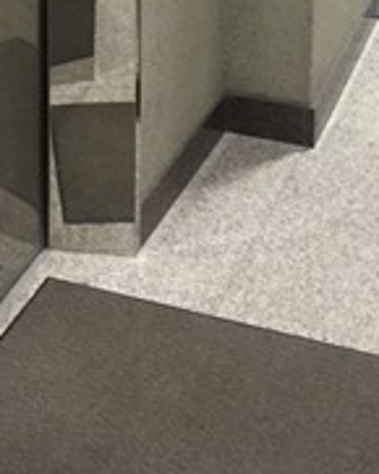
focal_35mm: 100
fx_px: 1401
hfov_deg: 15.3
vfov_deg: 17.0
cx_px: 52
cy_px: -278
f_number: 2.2
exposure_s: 1/24
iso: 250
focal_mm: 4.15
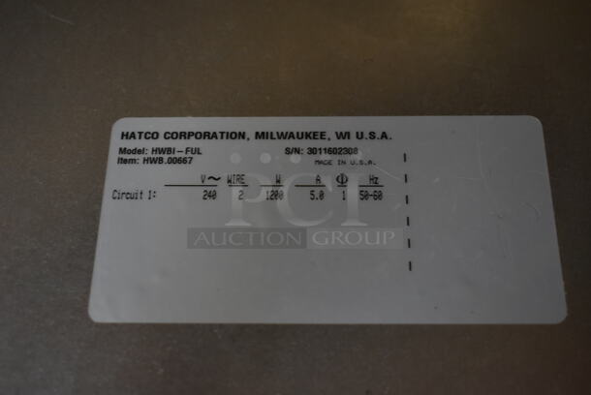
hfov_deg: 38.8
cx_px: 296
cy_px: 198
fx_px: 838
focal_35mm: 51
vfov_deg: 26.5
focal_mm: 34
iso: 1000
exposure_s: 1/50
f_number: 4.5
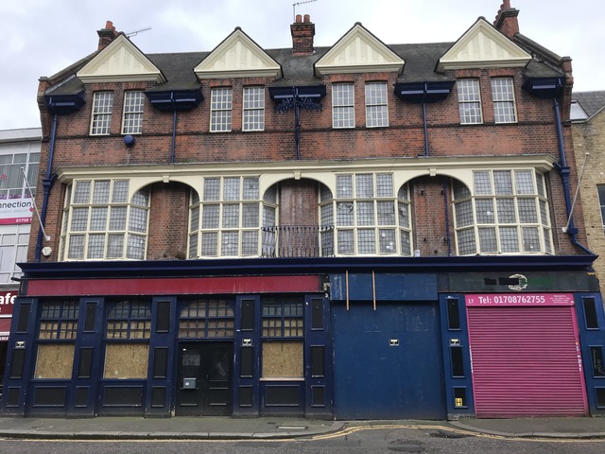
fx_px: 489
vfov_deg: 49.7
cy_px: 227
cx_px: 302
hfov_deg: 63.4
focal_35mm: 28
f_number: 1.8
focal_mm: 3.99
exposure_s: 1/381
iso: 20
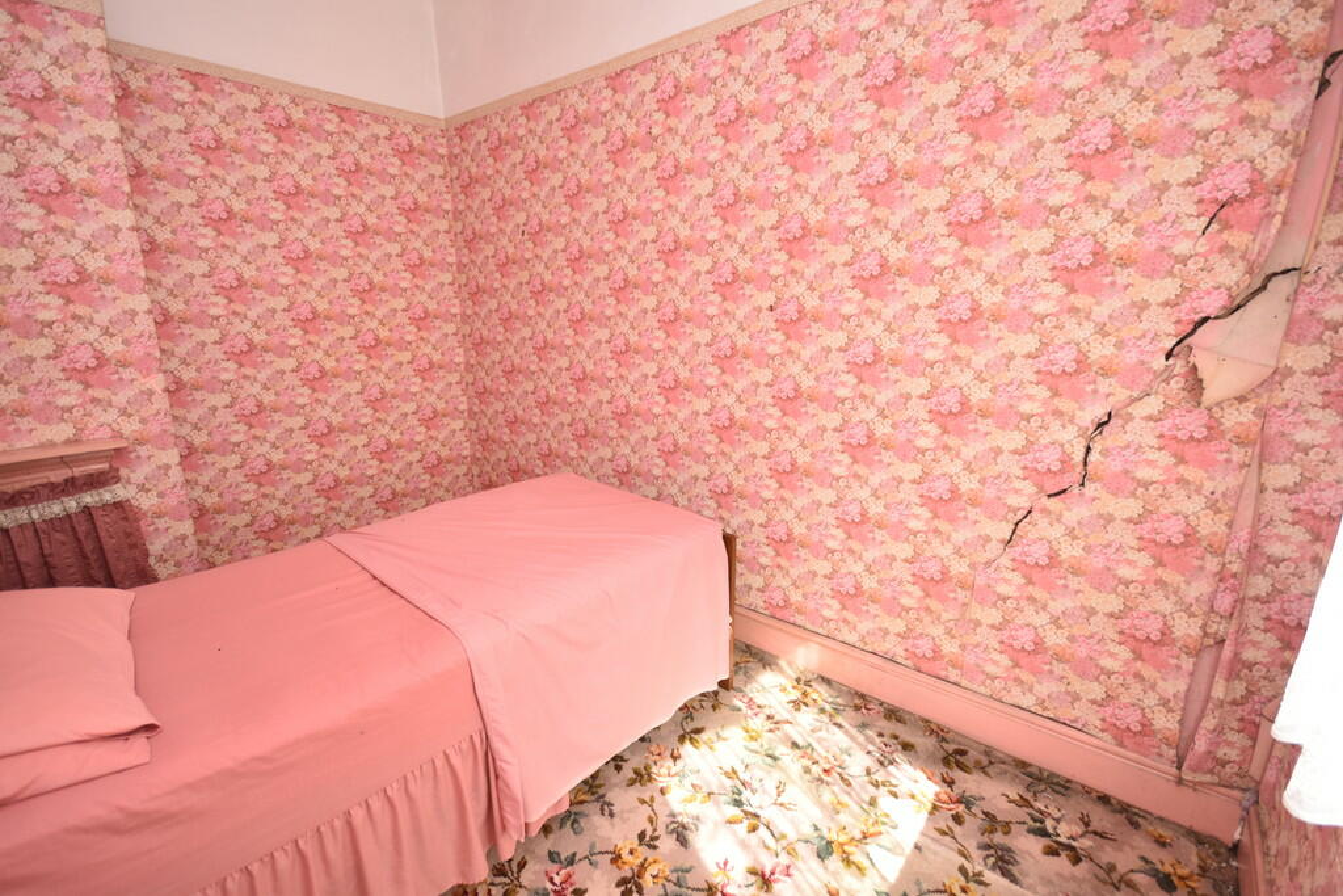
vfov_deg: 77.3
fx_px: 560
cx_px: 672
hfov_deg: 100.4
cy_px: 448
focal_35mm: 15
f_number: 5
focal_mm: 10
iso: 500
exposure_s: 1/200
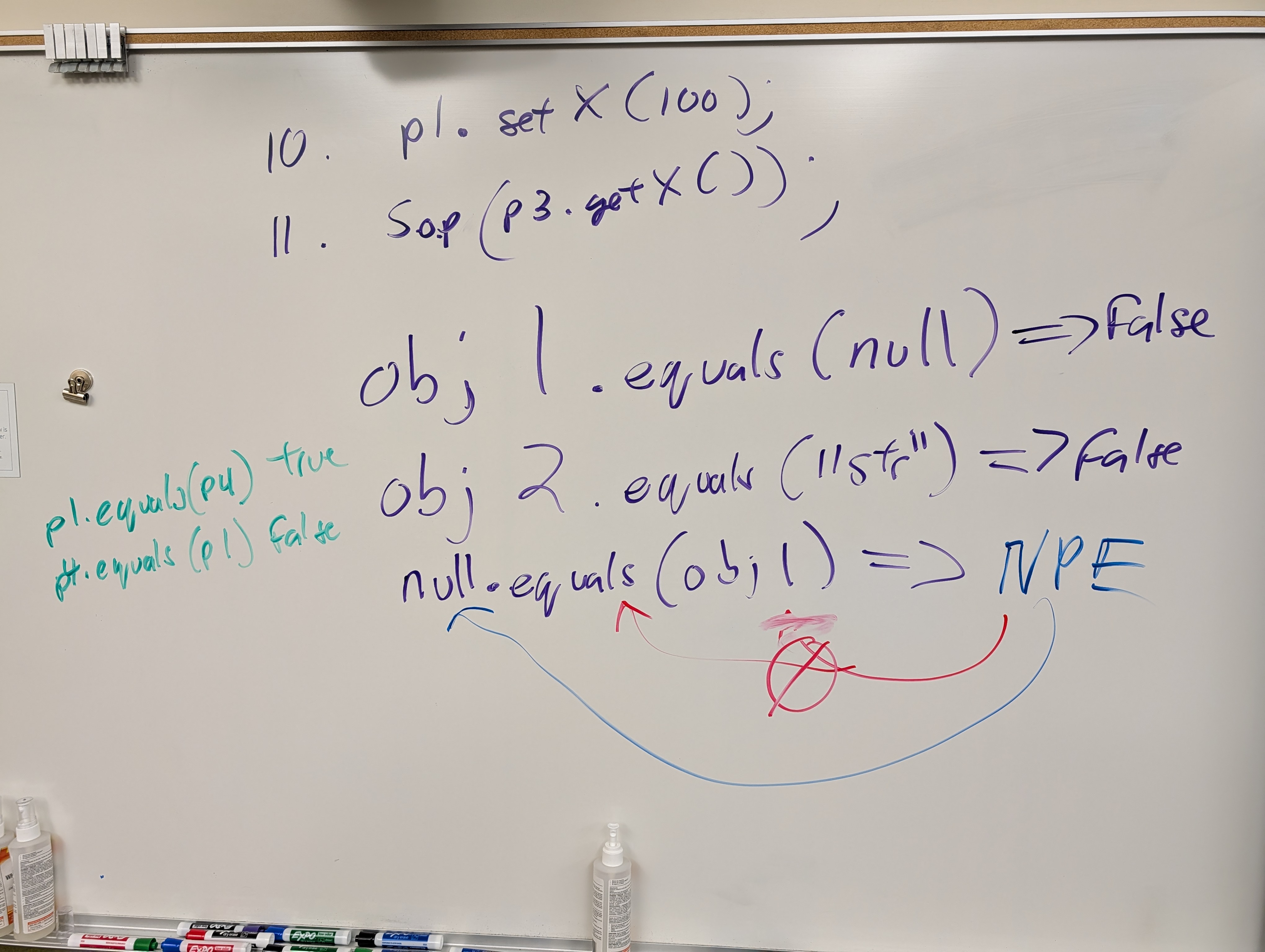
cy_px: 476
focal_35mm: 24
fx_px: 878
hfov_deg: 71.5
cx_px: 632
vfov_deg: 56.9
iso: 140
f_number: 1.68
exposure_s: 1/49.6
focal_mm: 6.9
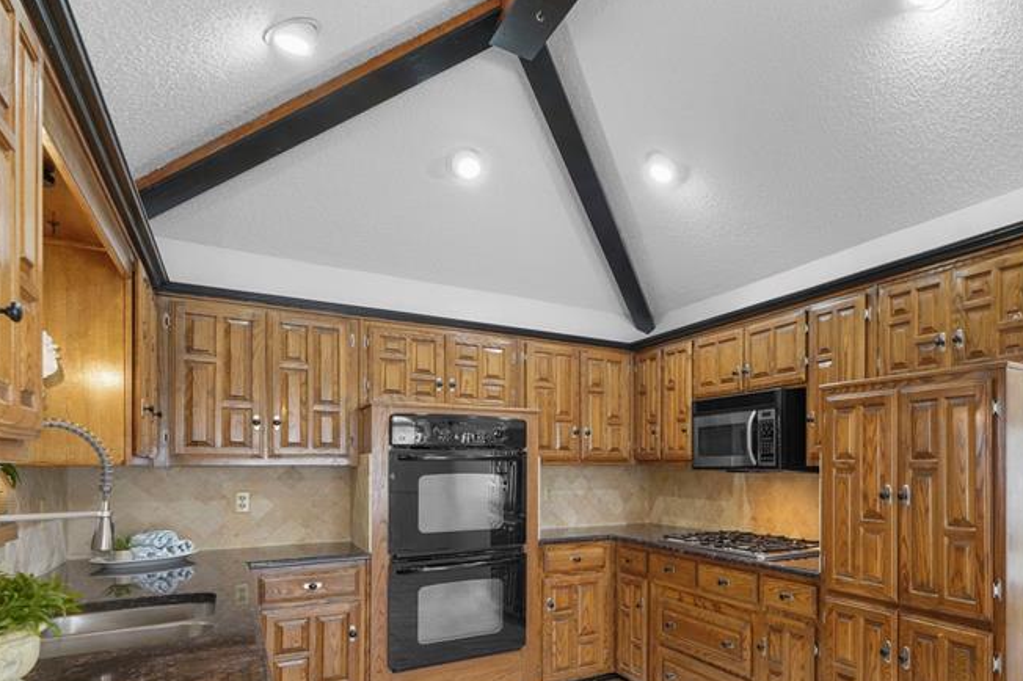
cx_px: 744
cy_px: 455
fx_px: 625
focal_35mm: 22
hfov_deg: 74.0
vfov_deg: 55.9
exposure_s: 1/1.67
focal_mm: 14
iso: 400
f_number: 9
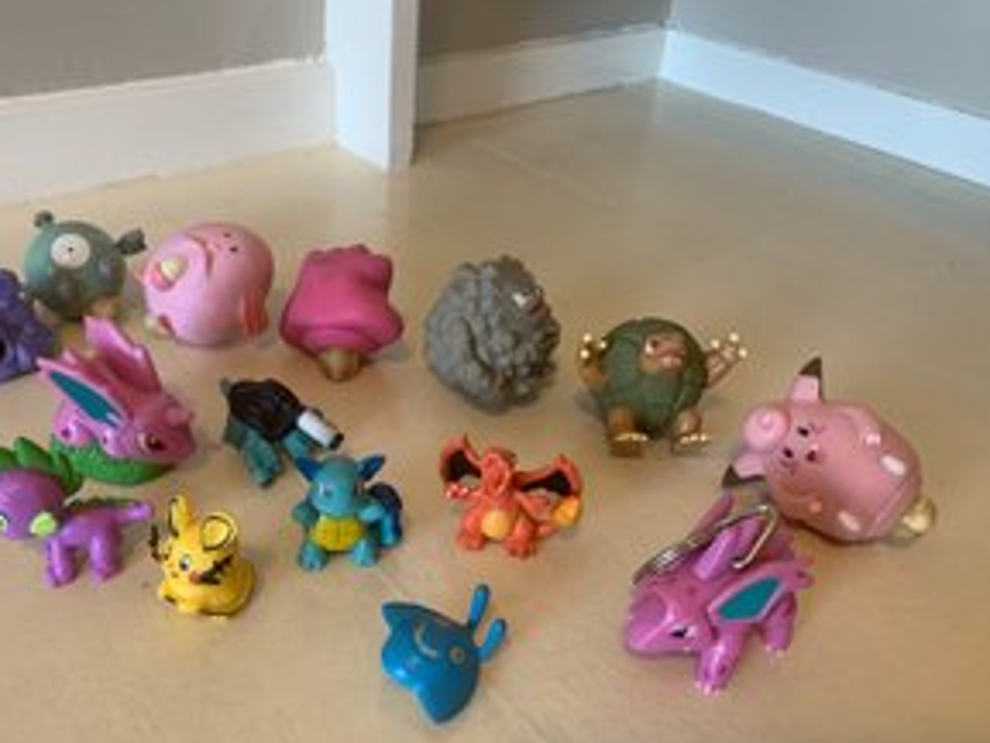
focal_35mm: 31
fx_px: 887
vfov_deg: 45.3
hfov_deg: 58.1
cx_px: 421
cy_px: 428
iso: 80
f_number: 1.8
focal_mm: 4.25
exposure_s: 1/60
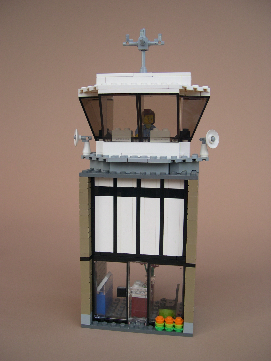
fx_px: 397
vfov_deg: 49.0
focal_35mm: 38
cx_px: 136
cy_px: 180
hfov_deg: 37.7
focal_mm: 8
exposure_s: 1/139
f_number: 2.8
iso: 100
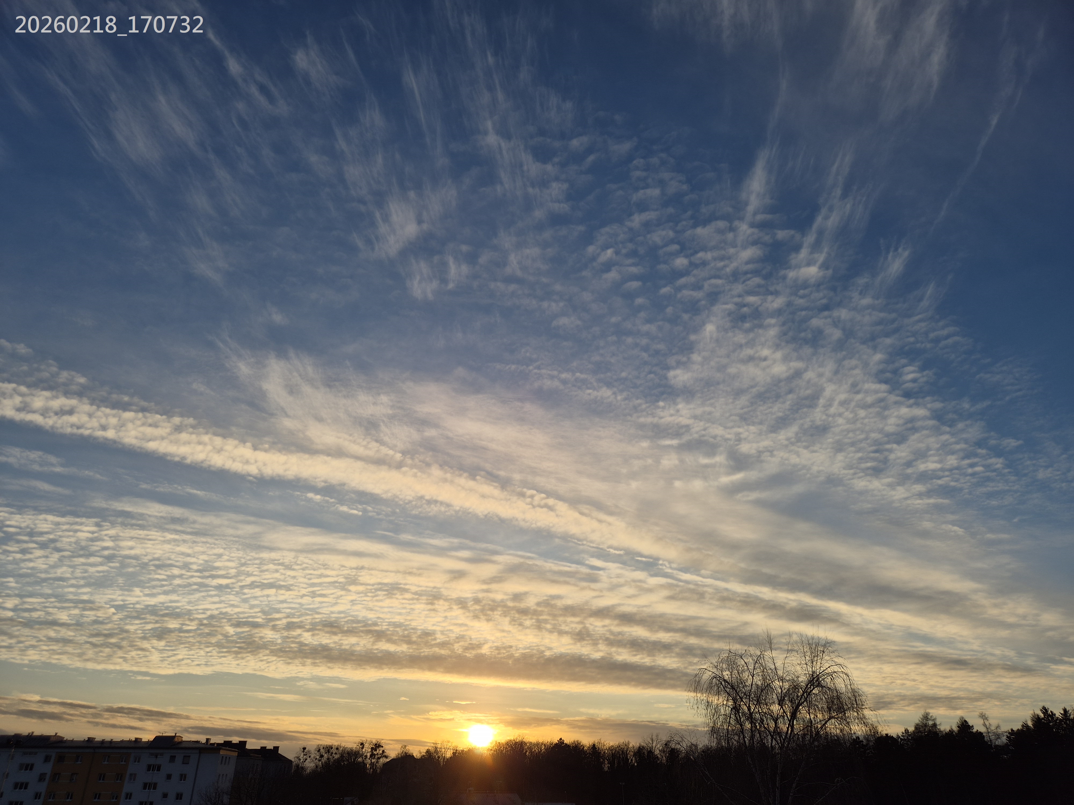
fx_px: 714
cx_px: 537
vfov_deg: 58.9
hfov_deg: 73.9
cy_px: 402
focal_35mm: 23
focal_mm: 5.4
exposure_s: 1/2104
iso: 25
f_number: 1.8
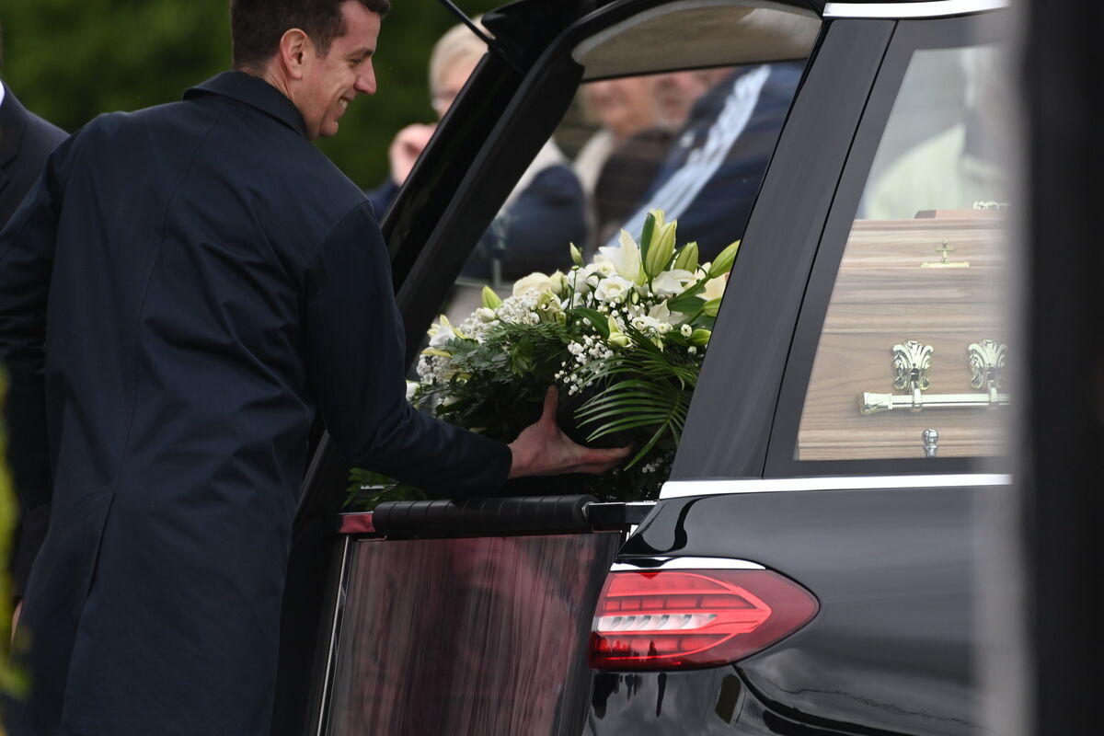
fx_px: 15332
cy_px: 368
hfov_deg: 4.1
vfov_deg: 2.7
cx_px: 552
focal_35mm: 500
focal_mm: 500
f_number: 5.6
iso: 800
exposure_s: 1/640
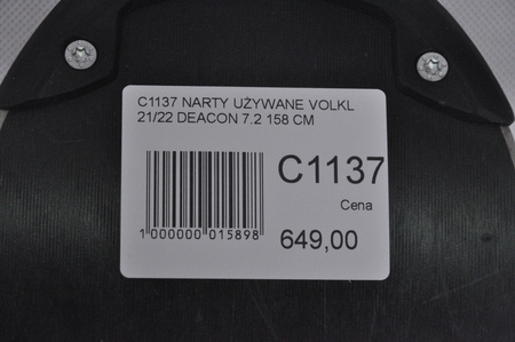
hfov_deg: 13.1
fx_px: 2251
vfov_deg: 8.7
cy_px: 171
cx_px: 258
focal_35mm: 158
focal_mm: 105
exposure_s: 1/125
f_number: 9.5
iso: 3200
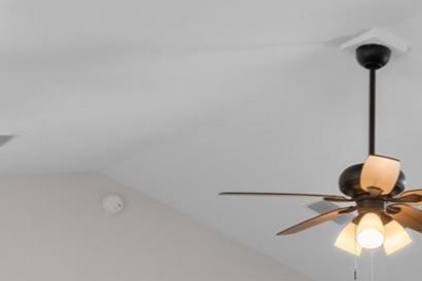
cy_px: 435
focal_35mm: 70
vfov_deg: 17.3
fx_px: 820
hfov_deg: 28.4
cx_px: 313
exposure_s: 1/1.67
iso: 320
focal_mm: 12
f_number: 8
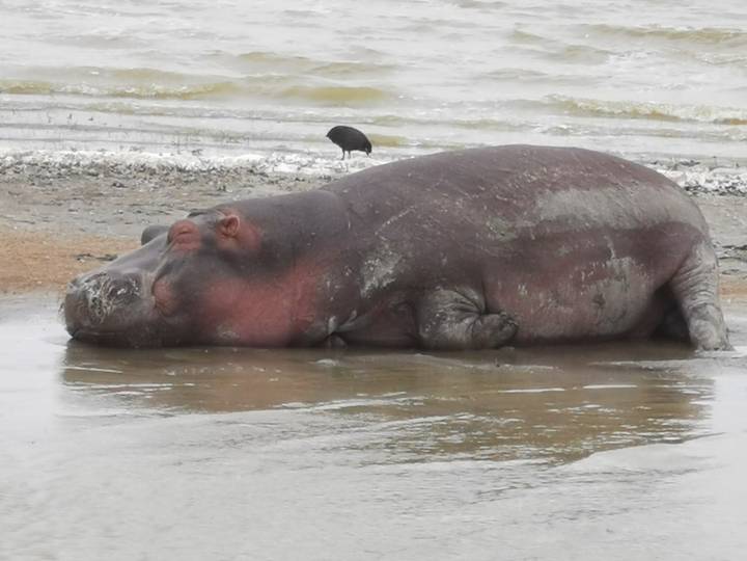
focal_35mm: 267
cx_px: 374
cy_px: 280
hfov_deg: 7.4
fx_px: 5762
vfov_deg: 5.6
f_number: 2.4
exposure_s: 1/1144
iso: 50
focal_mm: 7.48
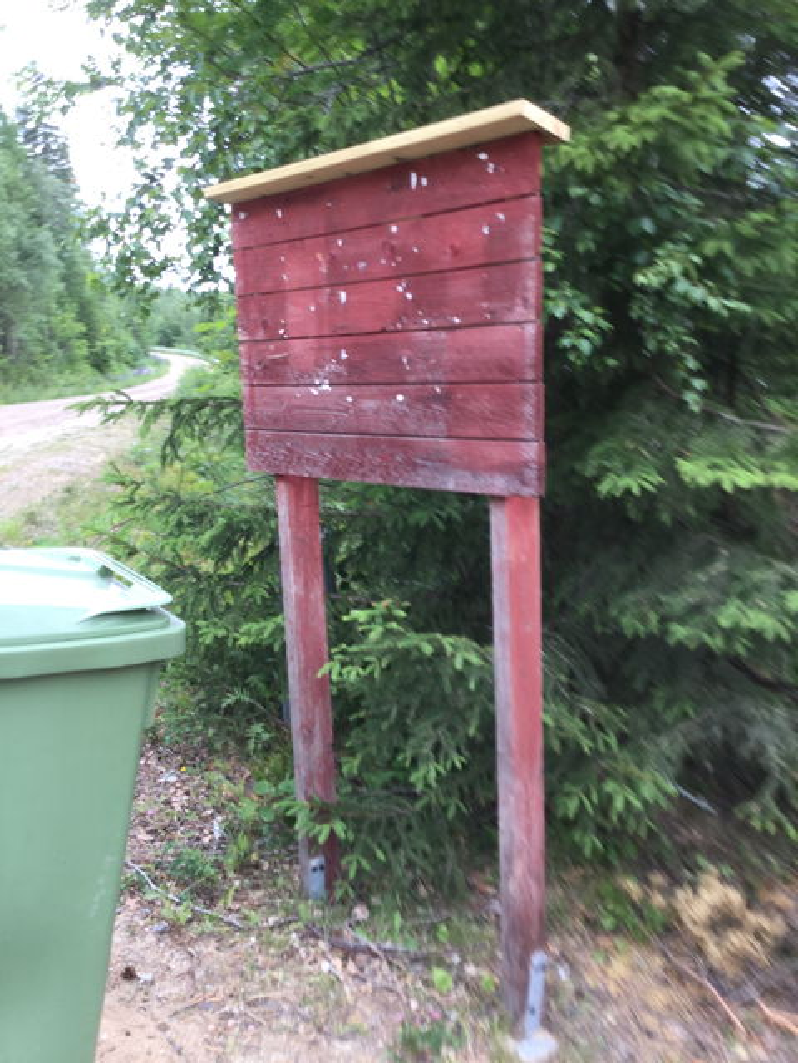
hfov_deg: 45.4
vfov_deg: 58.4
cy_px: 532
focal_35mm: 31
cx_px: 399
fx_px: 953
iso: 25
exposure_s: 1/50
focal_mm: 3.3
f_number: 2.4
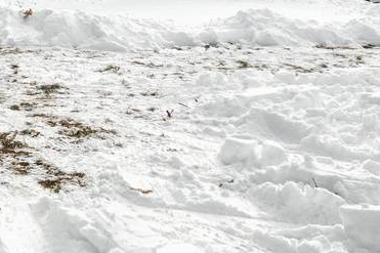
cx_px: -37
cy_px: -71
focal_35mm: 76
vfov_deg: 16.9
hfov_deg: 24.8
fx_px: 802
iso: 200
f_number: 2.8
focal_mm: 8.38
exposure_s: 1/1000
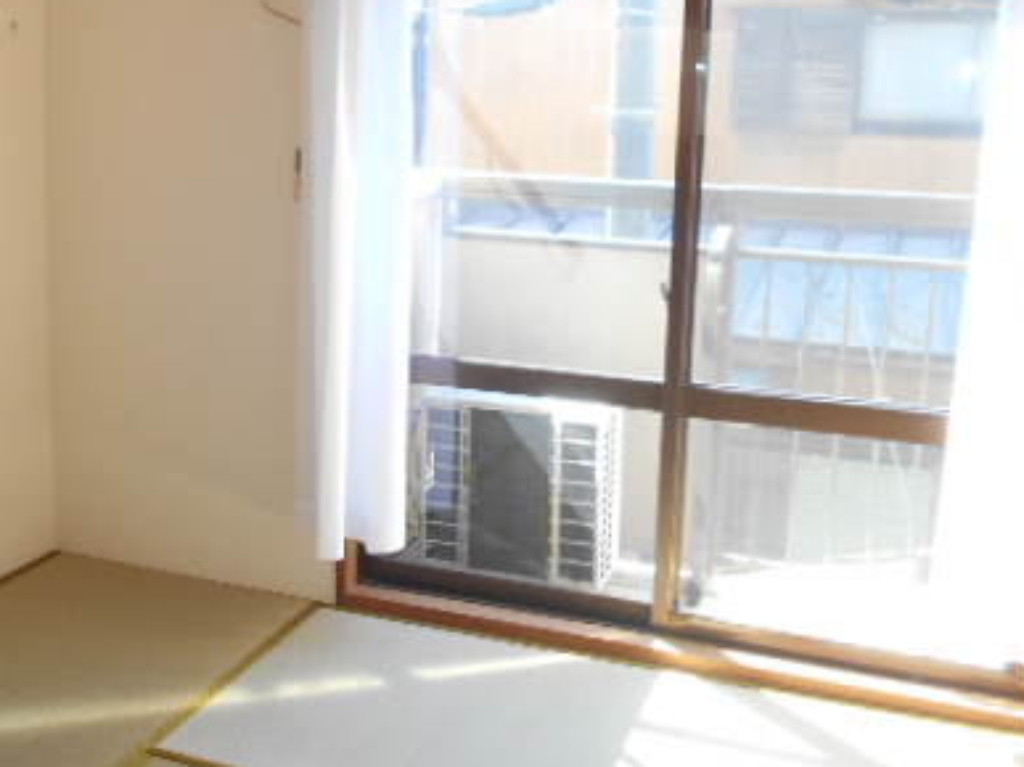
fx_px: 1272
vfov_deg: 33.4
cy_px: 283
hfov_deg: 43.5
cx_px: 378
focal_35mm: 43
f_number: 3.2
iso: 80
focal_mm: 4.6
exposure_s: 1/40
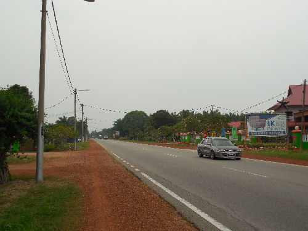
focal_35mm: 39
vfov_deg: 36.8
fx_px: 347
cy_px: 116
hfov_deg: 47.9
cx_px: 154
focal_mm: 7
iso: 125
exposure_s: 1/1250
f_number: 3.8
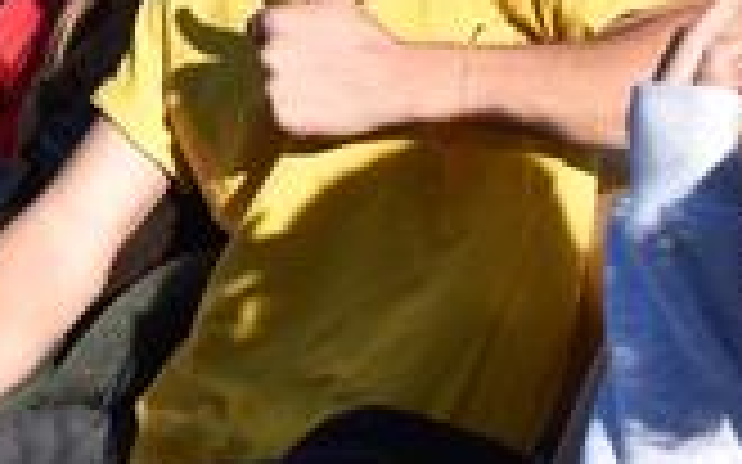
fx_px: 4205
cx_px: 9
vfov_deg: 6.2
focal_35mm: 208
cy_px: -340
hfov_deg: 10.0
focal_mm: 32
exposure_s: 1/320
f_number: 9
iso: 200
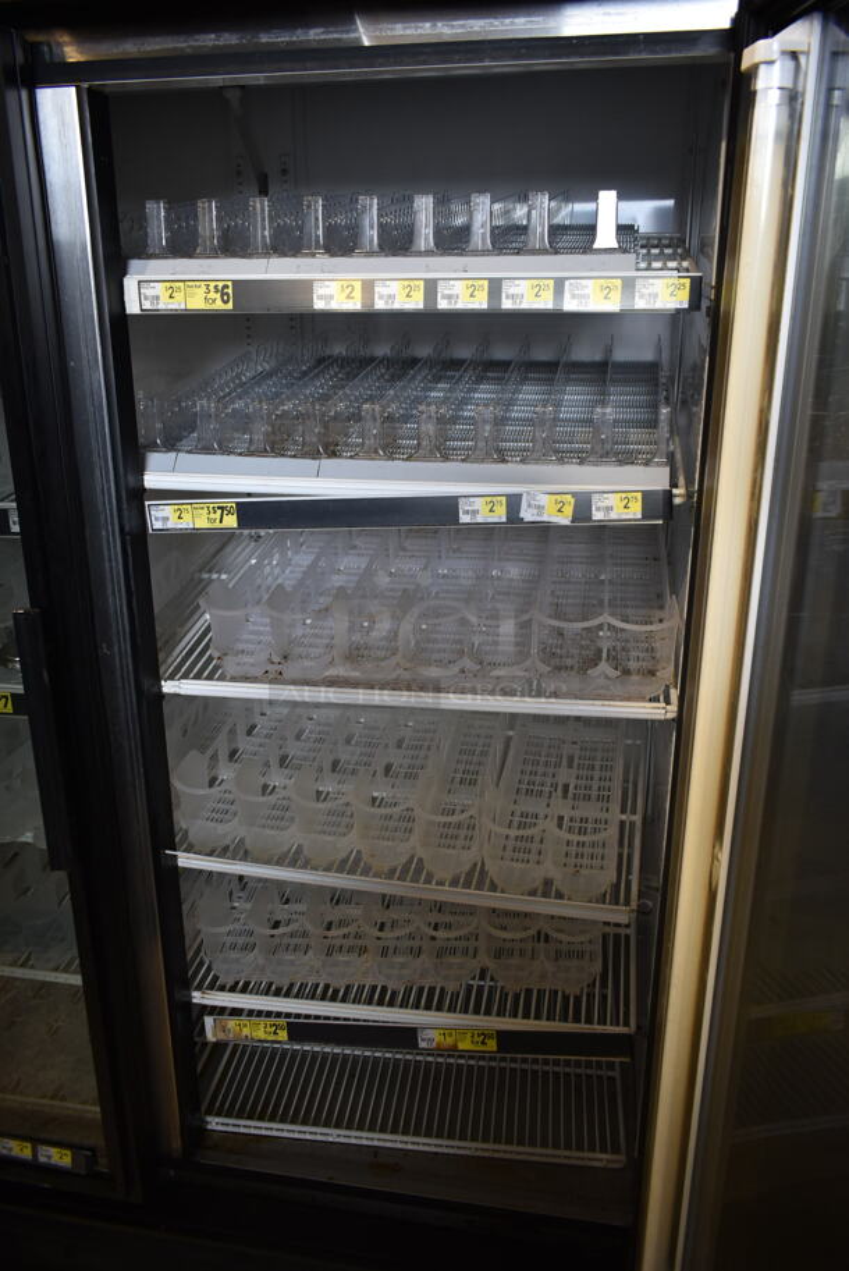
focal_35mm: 27
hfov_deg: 48.0
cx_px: 424
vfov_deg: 67.3
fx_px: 954
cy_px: 636
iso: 450
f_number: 3.5
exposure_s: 1/30
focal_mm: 18
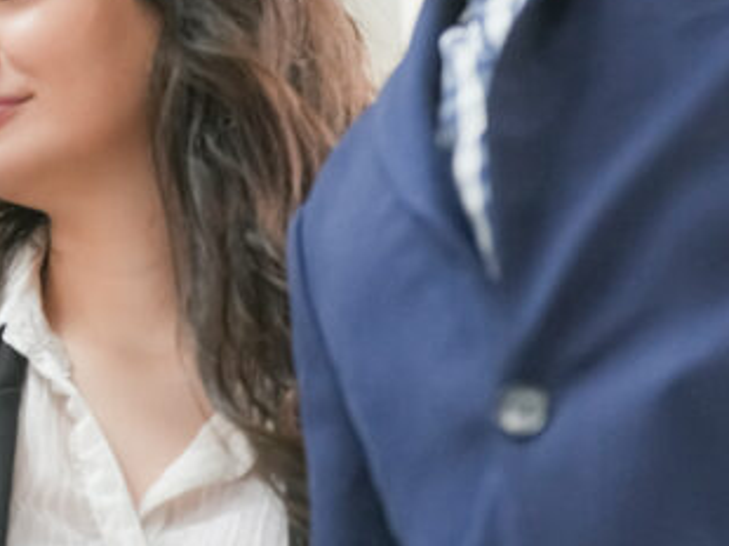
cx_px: -362
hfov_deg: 11.9
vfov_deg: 9.3
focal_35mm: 159
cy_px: 72
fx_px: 3346
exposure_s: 1/175
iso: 1000
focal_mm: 50
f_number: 2.5
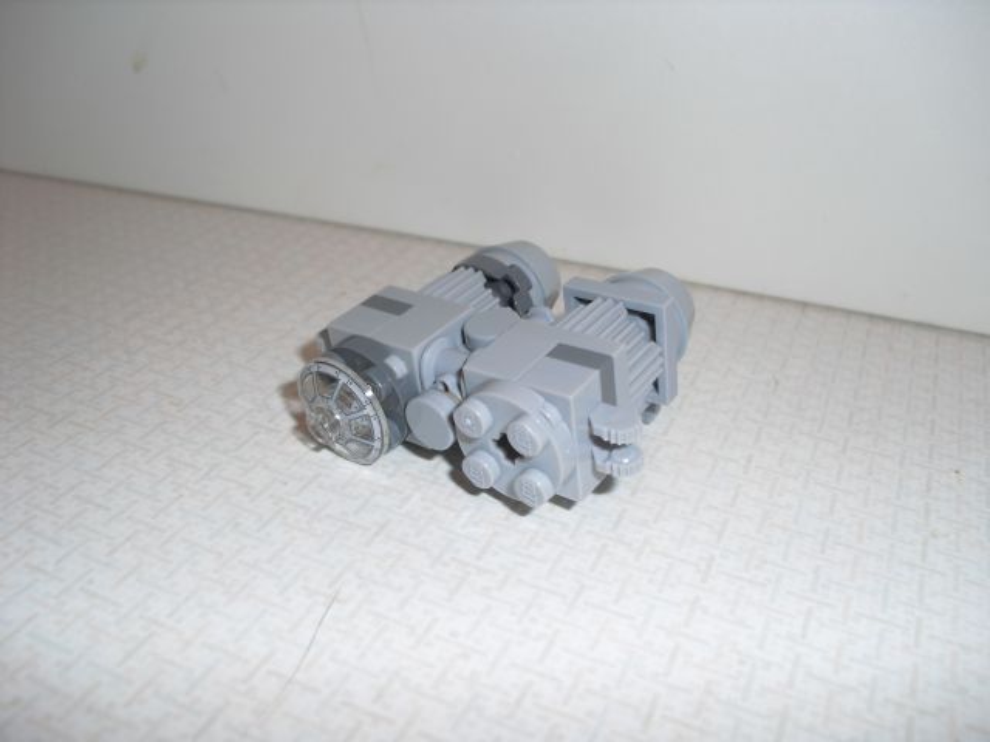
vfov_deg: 39.7
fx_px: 1030
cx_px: 495
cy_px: 371
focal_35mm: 36
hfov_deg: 51.4
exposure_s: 1/60
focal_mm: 6.3
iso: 64
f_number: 3.1
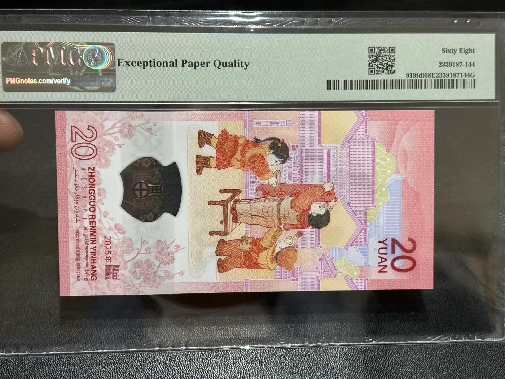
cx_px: 252
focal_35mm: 48
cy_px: 190
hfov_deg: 39.7
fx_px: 700
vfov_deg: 30.3
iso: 125
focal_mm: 6.86
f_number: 1.78
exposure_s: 1/50
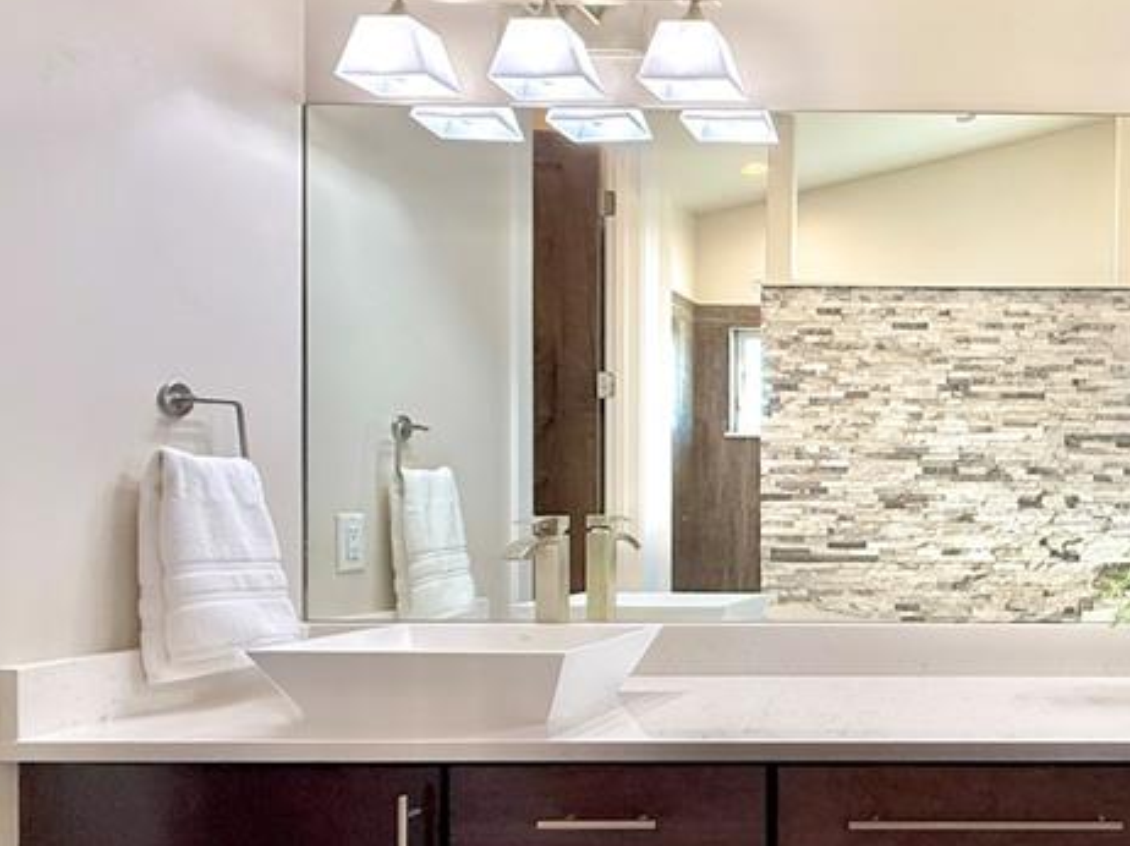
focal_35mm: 31
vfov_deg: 45.1
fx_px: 1011
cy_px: 520
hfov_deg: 49.3
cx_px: 1093
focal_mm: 2.22
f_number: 2.2
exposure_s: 1/120
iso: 125
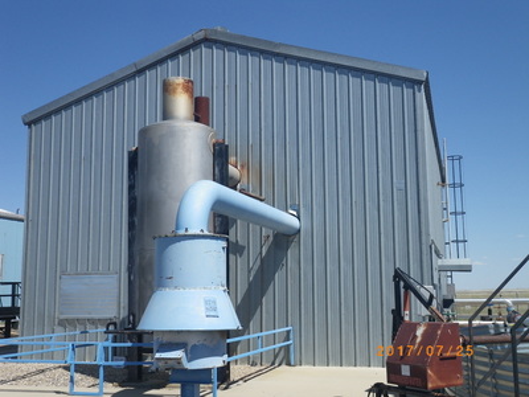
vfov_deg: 34.3
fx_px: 642
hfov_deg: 44.8
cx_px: 264
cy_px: 198
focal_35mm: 42
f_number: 5
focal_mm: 7.5
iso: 80
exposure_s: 1/500
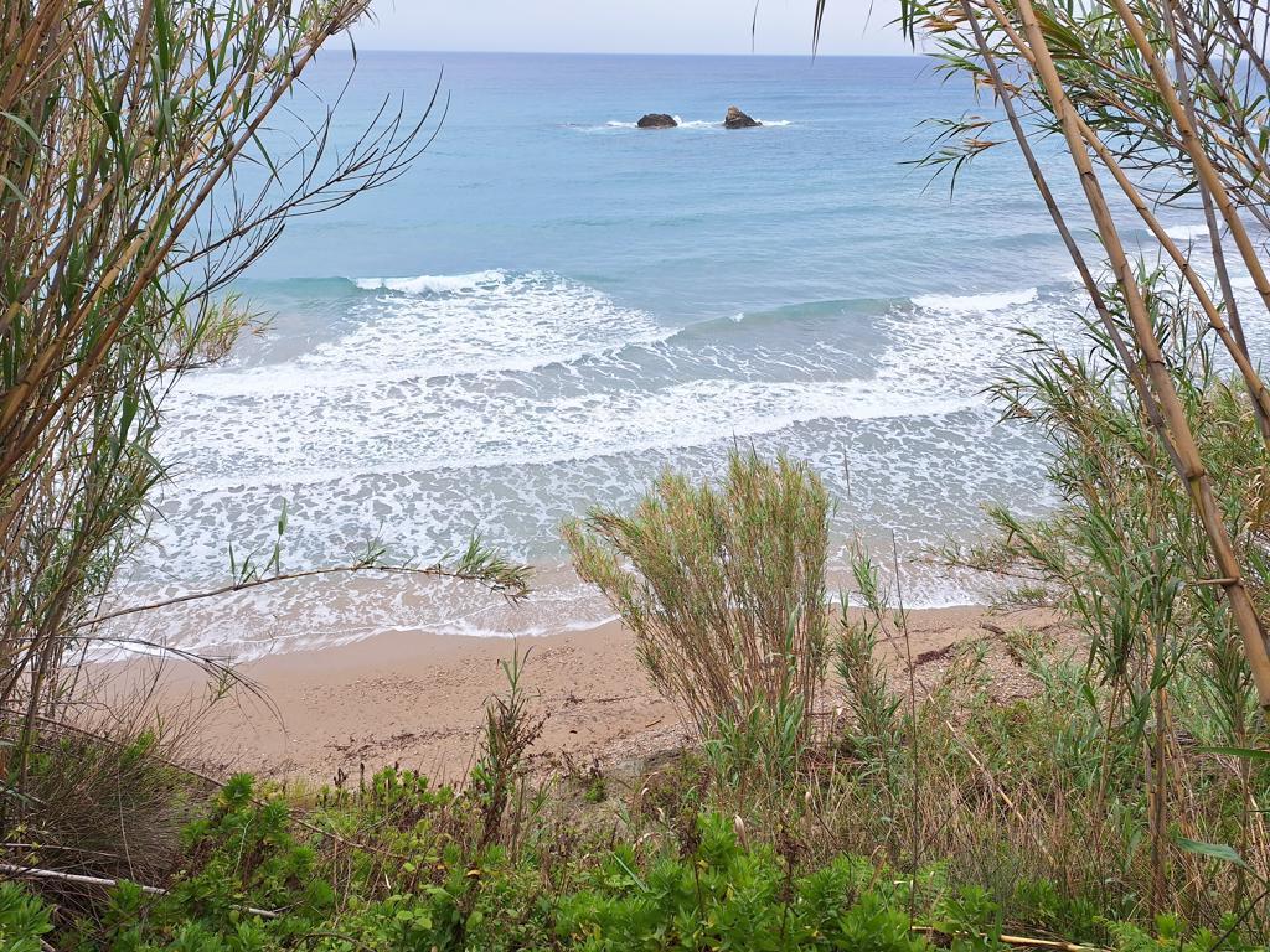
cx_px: 635
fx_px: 844
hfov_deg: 73.9
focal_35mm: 23
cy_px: 476
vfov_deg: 58.9
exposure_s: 1/997
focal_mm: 5.54
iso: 40
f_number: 1.8
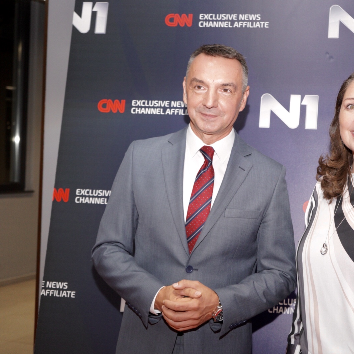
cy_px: 178
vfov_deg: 30.0
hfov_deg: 29.6
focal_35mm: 57
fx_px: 659
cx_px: 267
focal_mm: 44
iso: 1600
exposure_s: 1/160
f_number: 4.5
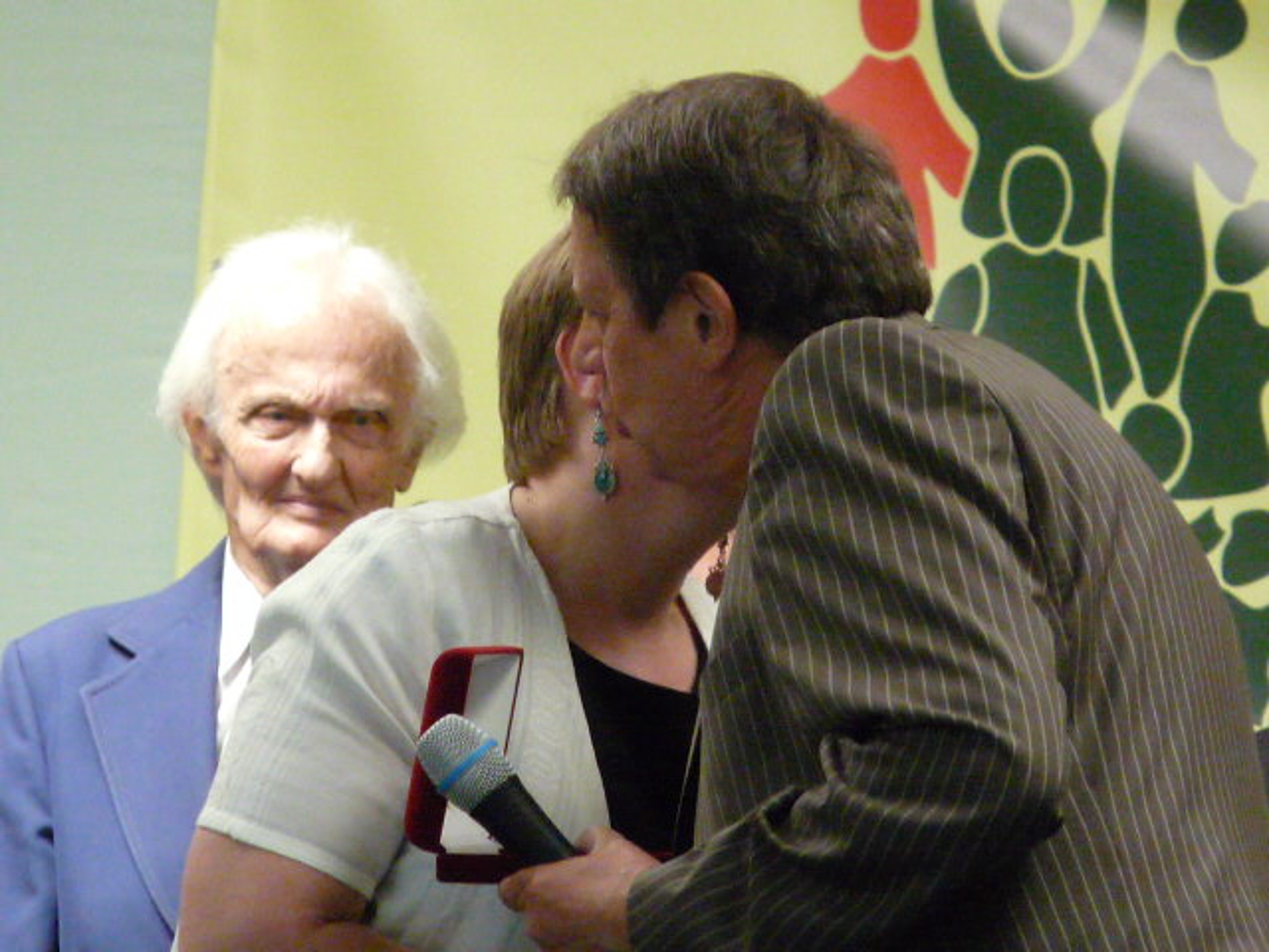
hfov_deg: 3.5
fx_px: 20639
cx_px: 634
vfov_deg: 2.6
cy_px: 476
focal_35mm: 563
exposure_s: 1/320
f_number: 3.7
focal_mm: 55.8
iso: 800
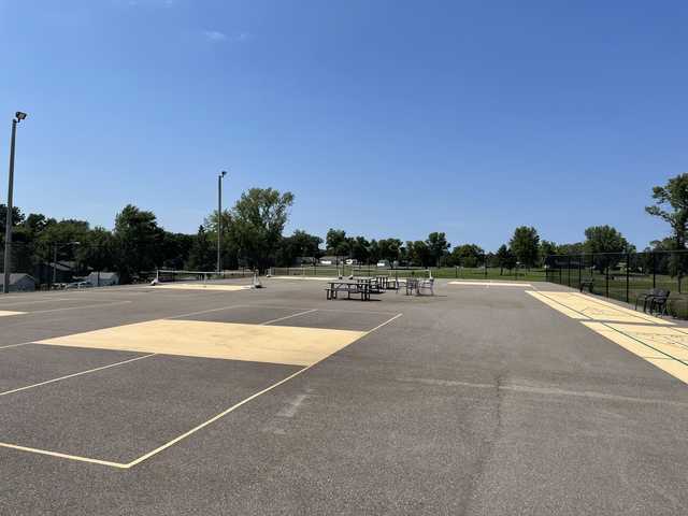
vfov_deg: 53.1
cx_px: 344
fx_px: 517
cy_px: 258
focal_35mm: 26
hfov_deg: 67.3
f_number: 1.6
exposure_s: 1/5556
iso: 32
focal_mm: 4.2
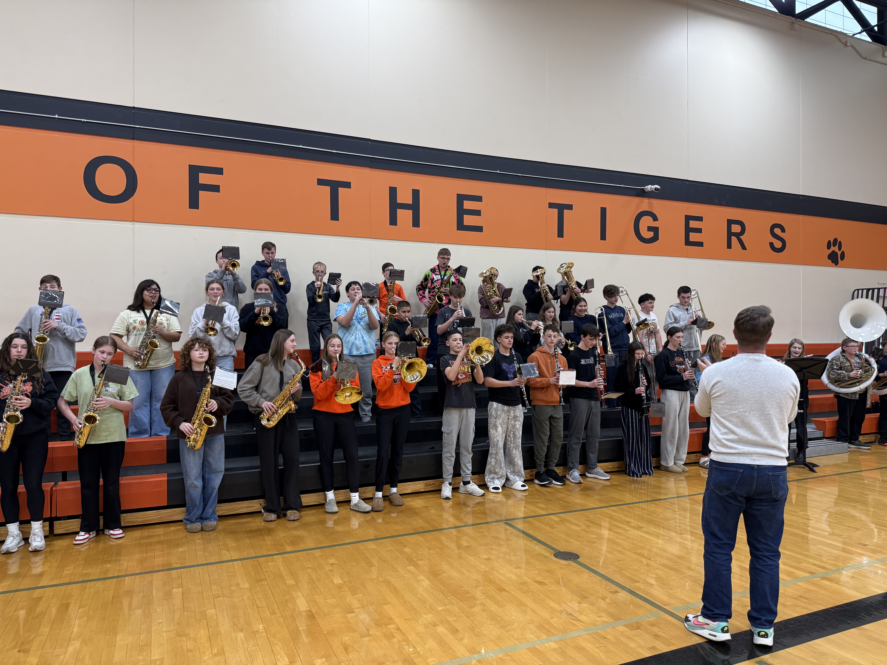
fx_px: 615
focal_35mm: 24
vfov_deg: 56.8
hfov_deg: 71.6
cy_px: 332
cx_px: 444
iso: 160
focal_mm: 6.76
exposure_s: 1/121
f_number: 1.78
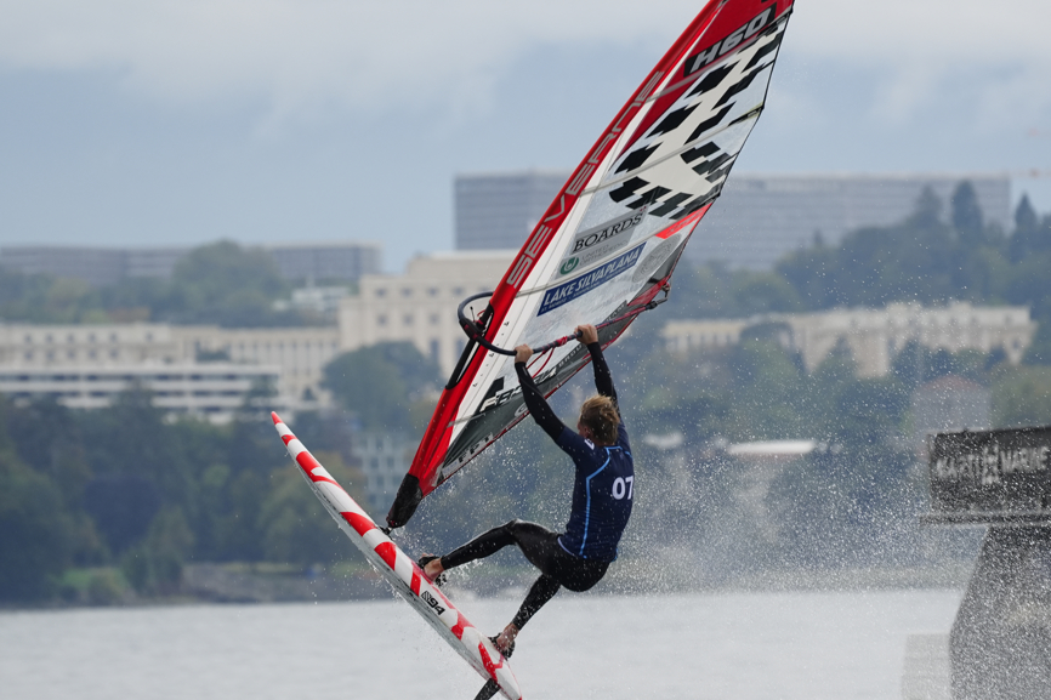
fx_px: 12375
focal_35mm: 424
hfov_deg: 4.9
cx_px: 540
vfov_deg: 3.2
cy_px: 393
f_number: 5.6
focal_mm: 306
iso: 640
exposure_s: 1/1000
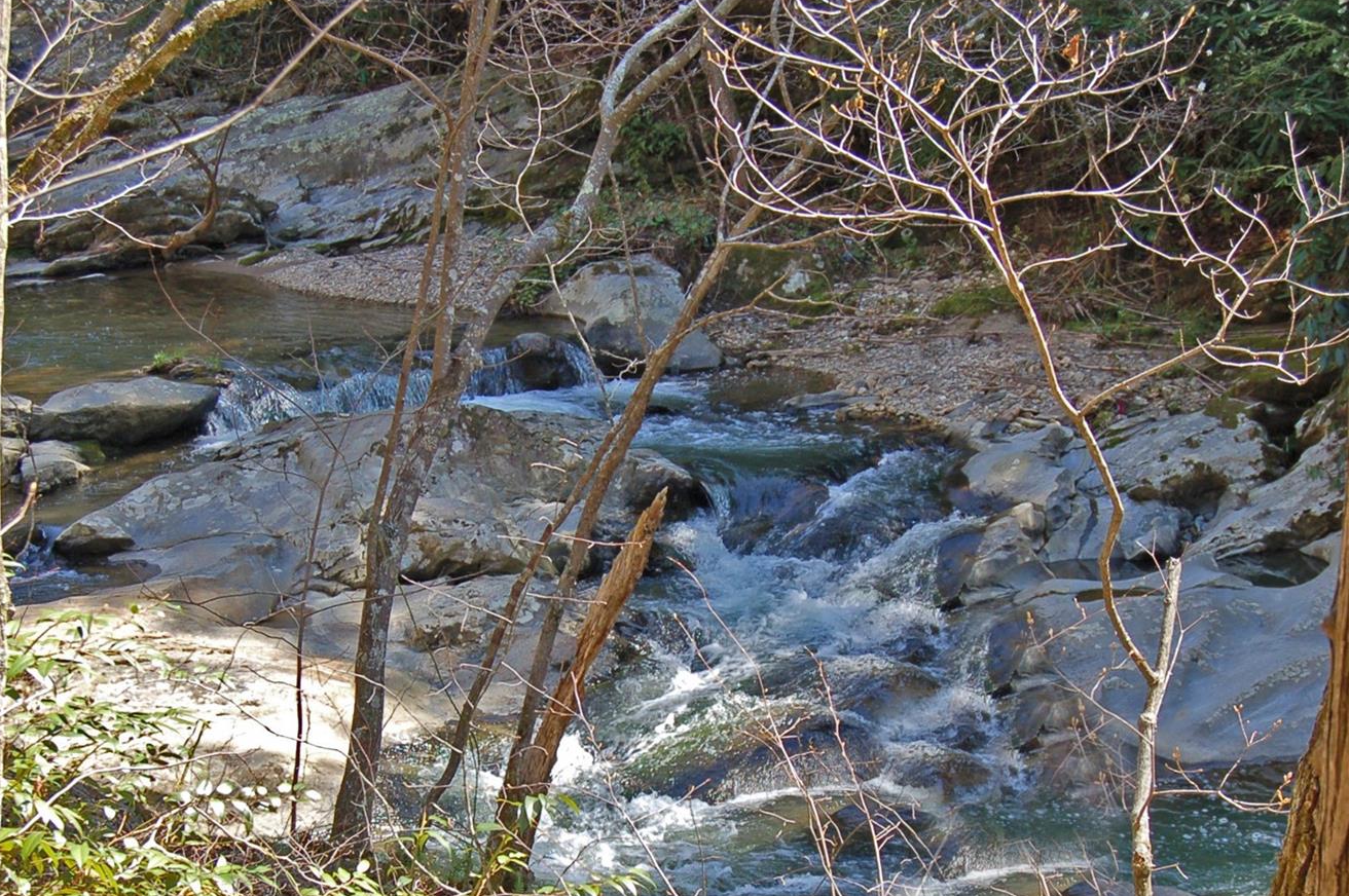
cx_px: 592
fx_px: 3332
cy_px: 614
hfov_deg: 22.9
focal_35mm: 89
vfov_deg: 15.3
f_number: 6.3
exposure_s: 1/160
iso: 200
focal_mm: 38
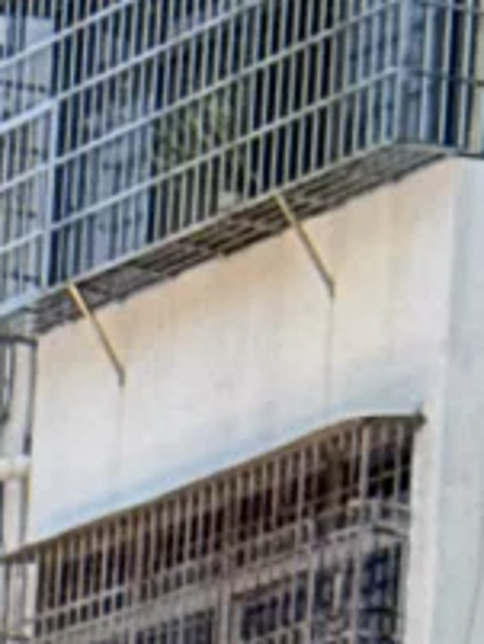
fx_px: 6406
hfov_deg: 4.2
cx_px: -923
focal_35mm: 344
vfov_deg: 5.5
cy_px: 1759
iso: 80
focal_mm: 6.76
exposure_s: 1/100
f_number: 1.78
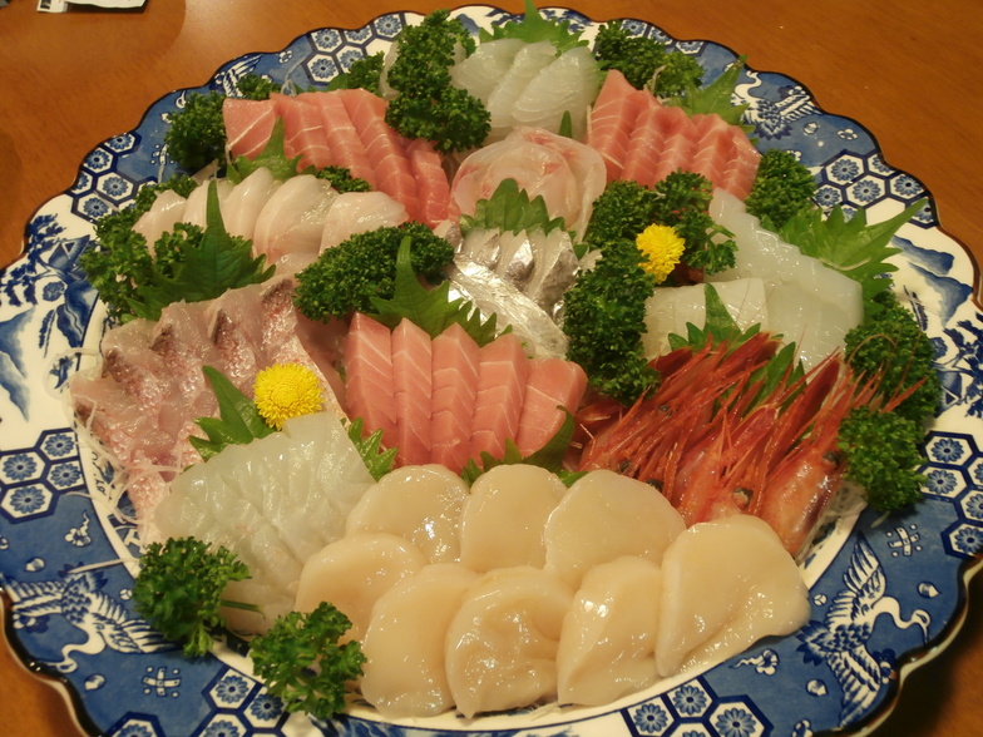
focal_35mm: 38
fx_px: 1079
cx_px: 492
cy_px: 368
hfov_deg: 49.0
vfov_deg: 37.7
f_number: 3.9
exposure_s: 1/3
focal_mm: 6.67
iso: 200
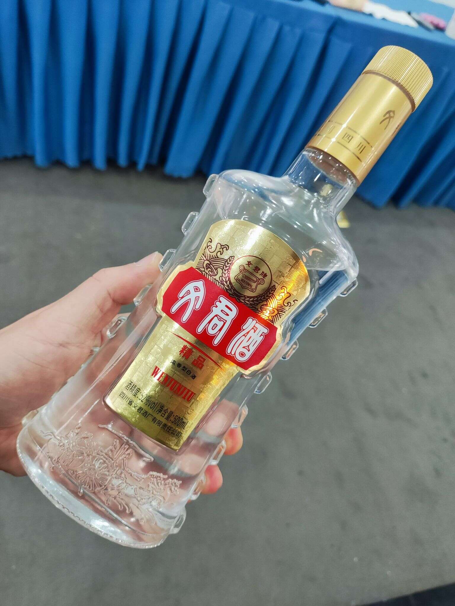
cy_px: 303
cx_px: 228
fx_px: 438
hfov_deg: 54.9
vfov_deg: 69.4
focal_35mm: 25
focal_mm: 4.71
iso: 223
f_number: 1.79
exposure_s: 1/50
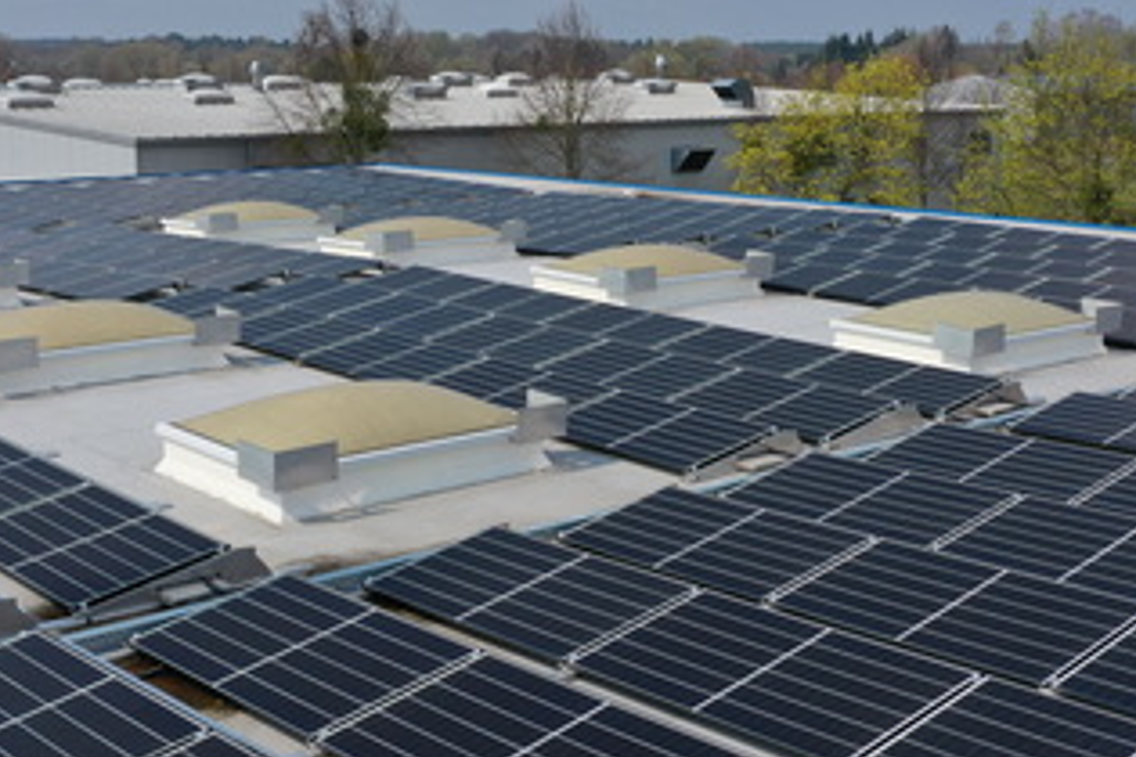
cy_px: 310
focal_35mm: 53
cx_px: 572
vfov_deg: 25.5
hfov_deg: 37.5
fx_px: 1672
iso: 100
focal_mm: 10.26
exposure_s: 1/640
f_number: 6.3
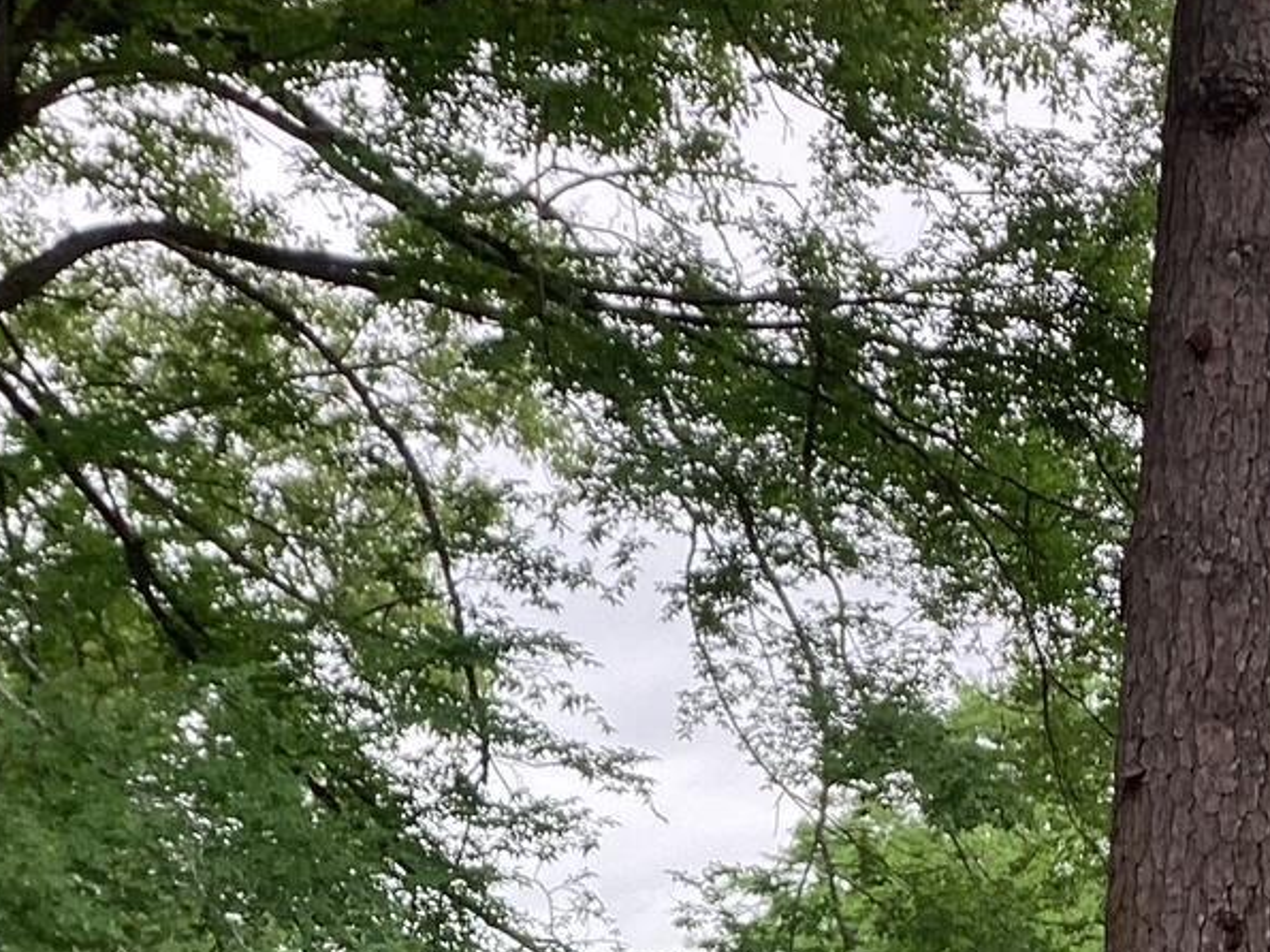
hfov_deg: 22.9
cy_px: 973
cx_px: 448
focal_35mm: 85
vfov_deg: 16.9
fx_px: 3118
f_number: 2.4
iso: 25
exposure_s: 1/120
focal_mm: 3.3
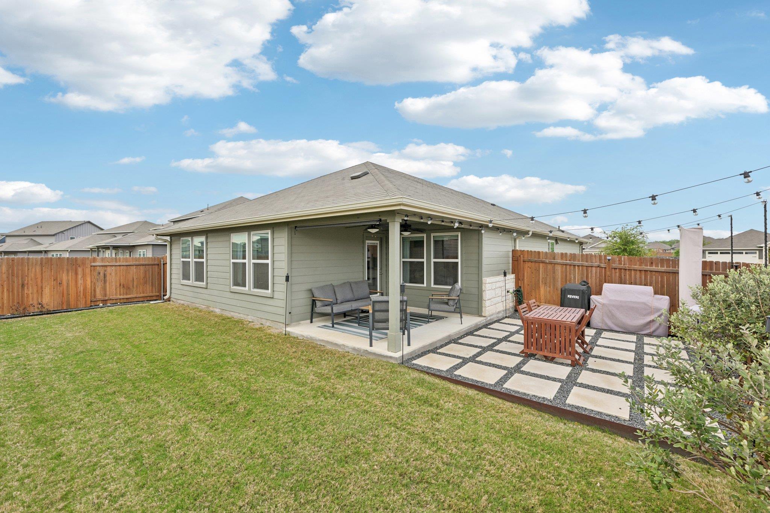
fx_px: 321
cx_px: 385
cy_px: 256
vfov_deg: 77.3
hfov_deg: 100.4
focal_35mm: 15
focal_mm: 15
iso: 100
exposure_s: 1/250
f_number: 6.7
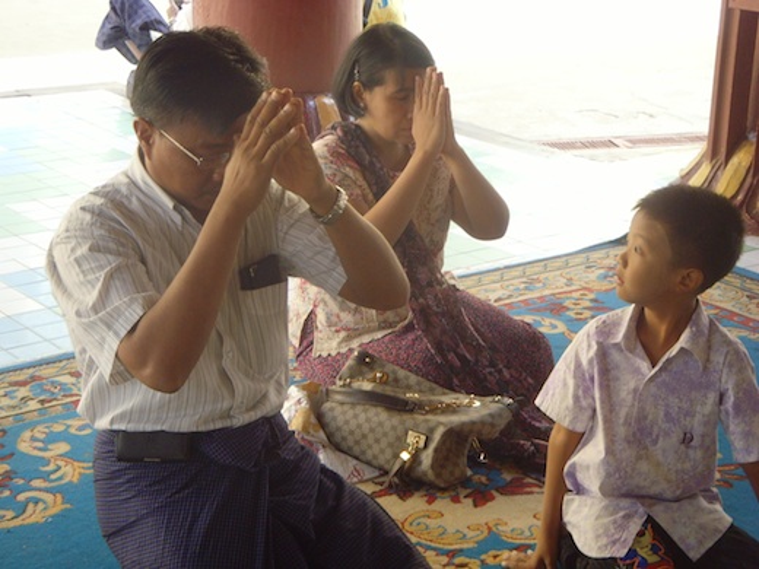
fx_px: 1754
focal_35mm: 80
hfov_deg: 24.4
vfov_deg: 18.4
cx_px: 380
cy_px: 284
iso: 160
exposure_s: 1/60
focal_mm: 13.7
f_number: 4.2
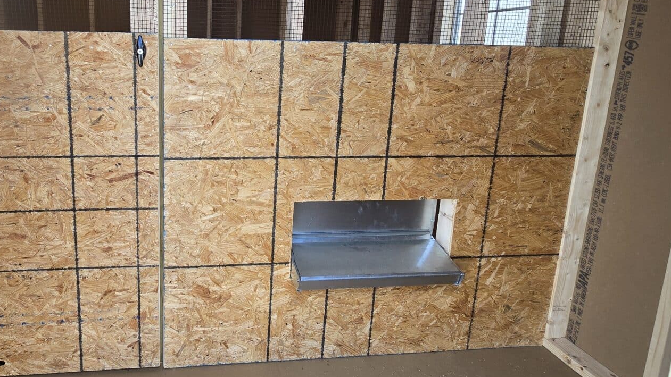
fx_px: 409
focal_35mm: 23
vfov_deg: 48.7
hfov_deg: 75.9
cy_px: 128
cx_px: 217
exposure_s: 1/120
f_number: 2.2
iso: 64
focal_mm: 2.2
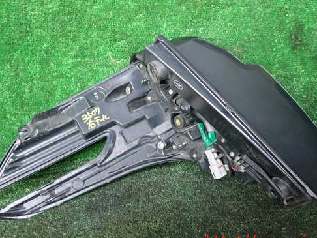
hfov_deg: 50.1
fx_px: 339
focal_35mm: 37
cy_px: 103
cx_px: 158
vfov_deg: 38.6
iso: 250
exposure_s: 1/30
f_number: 2.3
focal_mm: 5.4
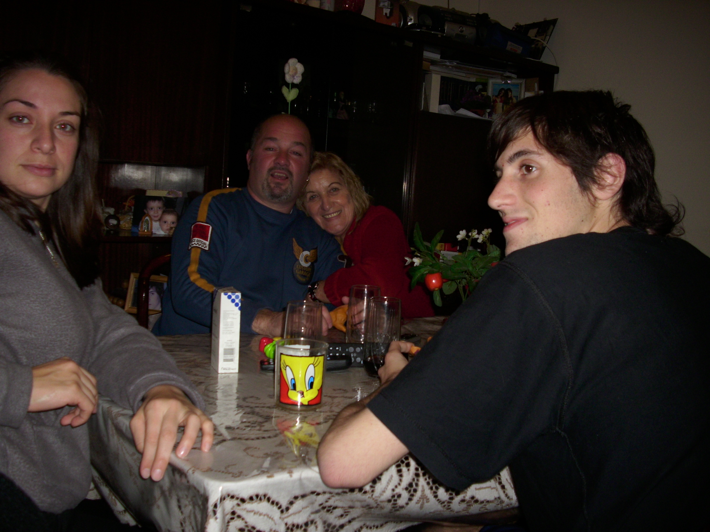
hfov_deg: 58.4
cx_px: 355
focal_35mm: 31
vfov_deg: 45.4
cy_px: 266
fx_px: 636
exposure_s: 1/60
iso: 50
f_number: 2.8
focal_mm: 6.2
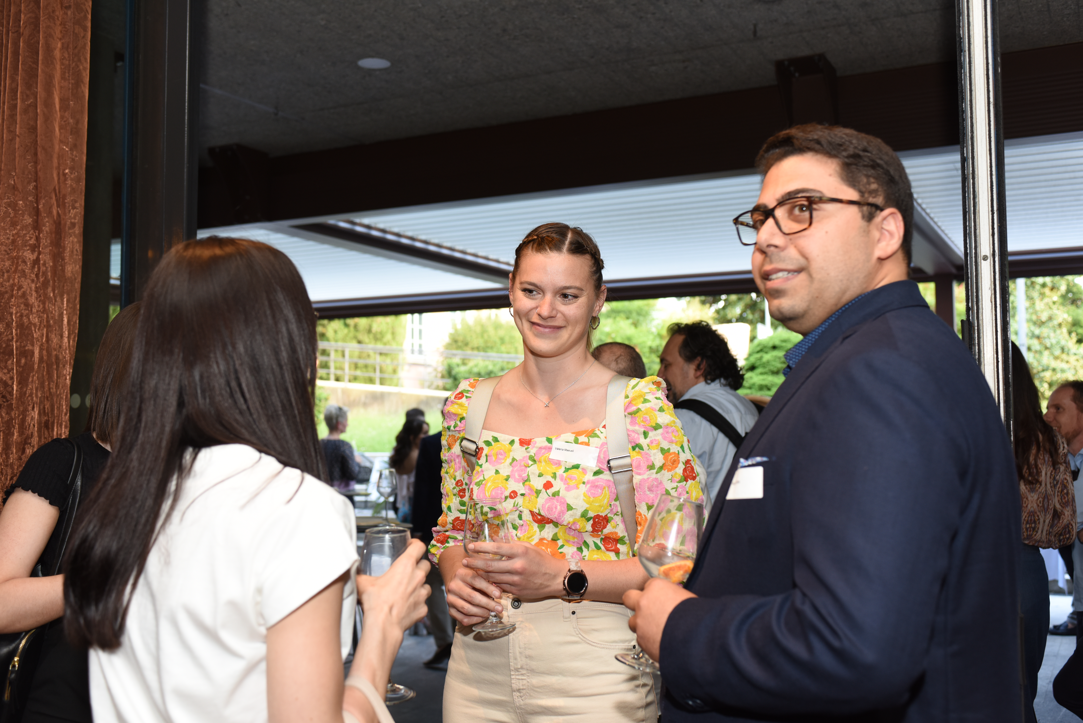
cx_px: 542
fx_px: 1204
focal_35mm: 40
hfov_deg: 48.4
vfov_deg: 33.4
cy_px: 362
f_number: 4
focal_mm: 40
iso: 500
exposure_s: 1/80
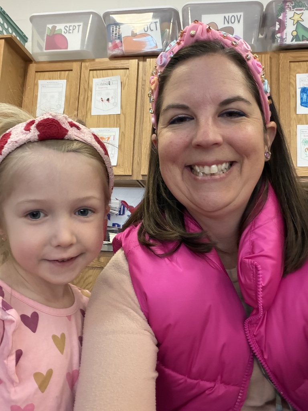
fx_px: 356
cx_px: 154
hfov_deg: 46.8
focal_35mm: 30
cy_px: 206
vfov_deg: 60.0
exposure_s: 1/60
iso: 320
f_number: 1.9
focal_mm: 2.71
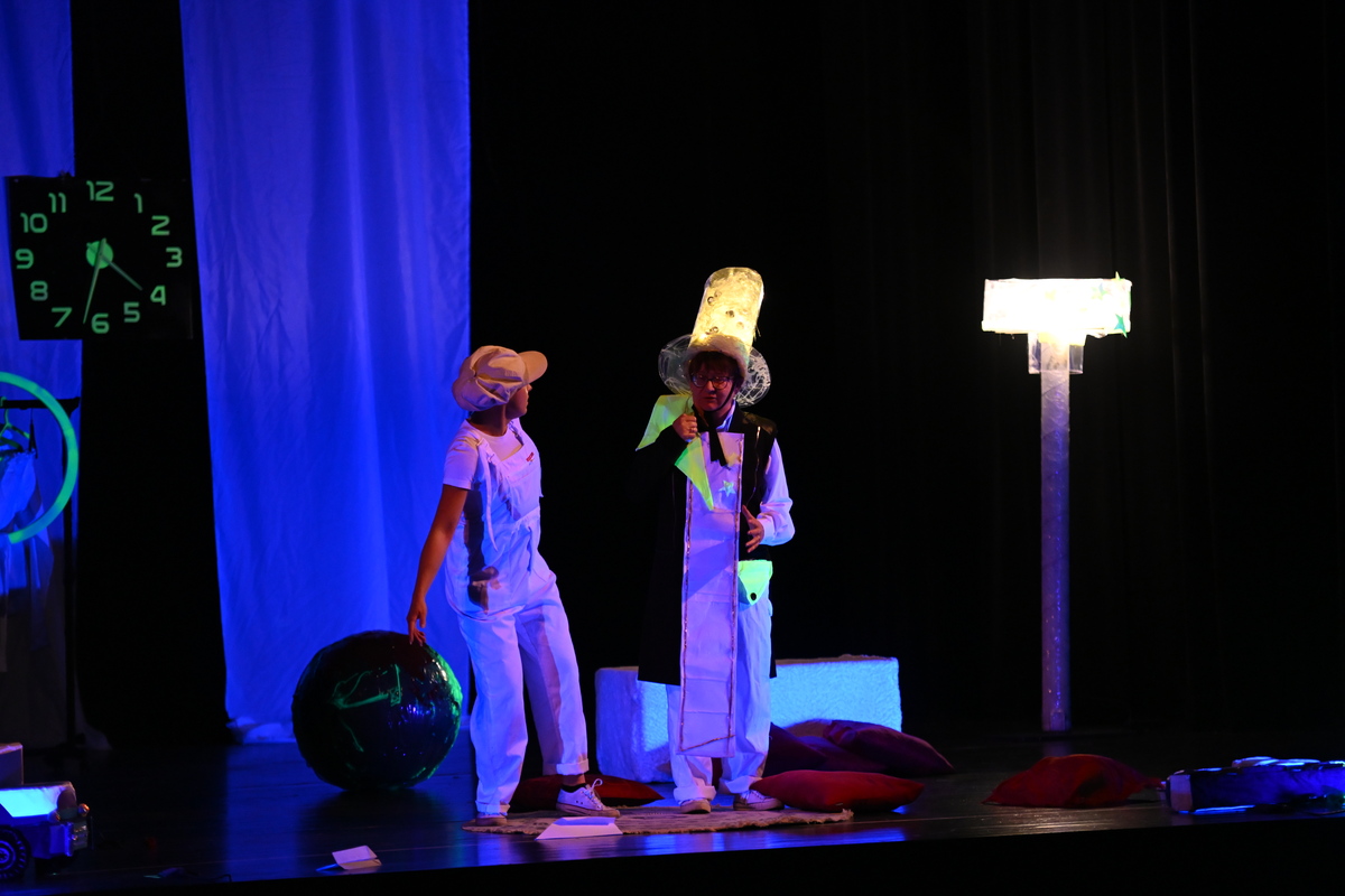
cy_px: 448
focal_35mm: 135
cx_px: 672
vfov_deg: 10.2
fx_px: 5043
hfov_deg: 15.2
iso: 4000
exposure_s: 1/60
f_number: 2.8
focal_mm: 135
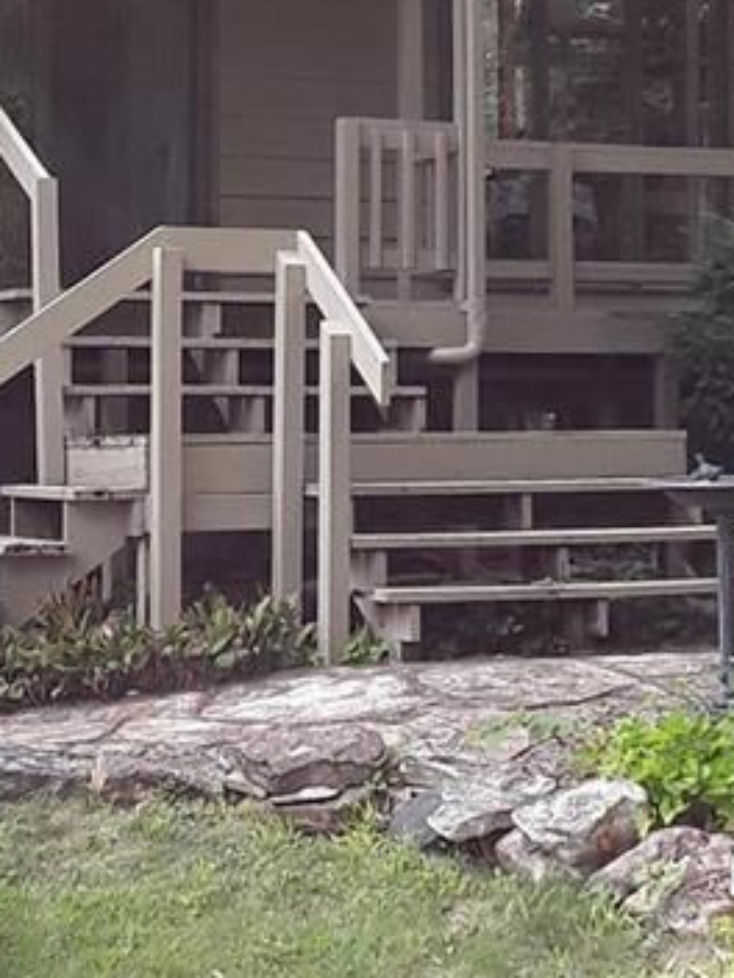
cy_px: 292
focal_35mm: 92
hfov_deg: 16.0
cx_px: 158
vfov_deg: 21.2
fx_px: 2601
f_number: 1.9
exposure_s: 1/256
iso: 40
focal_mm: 2.91
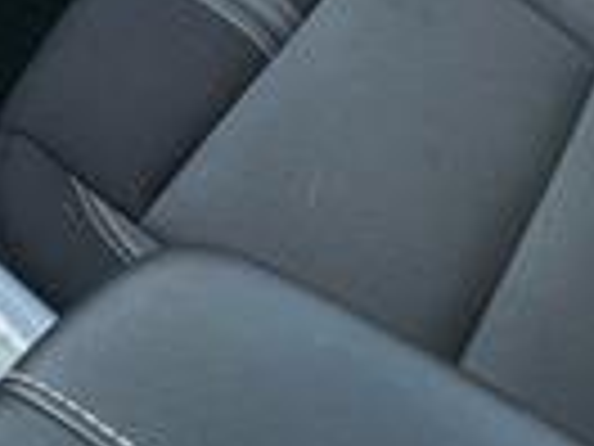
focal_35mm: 63
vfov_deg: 19.6
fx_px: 1081
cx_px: 63
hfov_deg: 29.5
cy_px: -261
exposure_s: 1/99
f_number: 1.8
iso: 200
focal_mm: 1.57
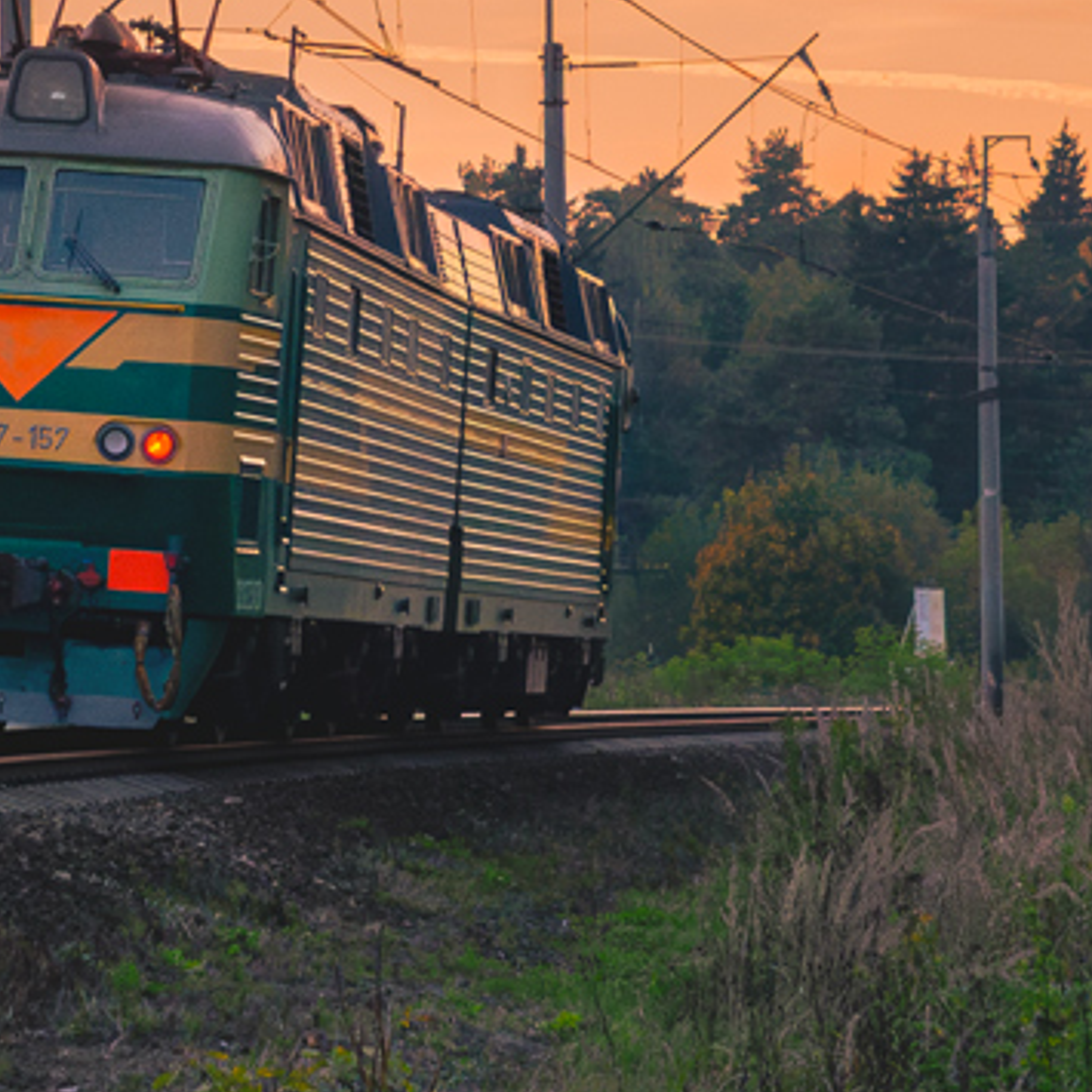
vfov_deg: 7.0
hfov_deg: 7.0
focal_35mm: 251
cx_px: 160
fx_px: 8958
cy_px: 43
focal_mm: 70
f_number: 5.6
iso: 2500
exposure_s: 1/400
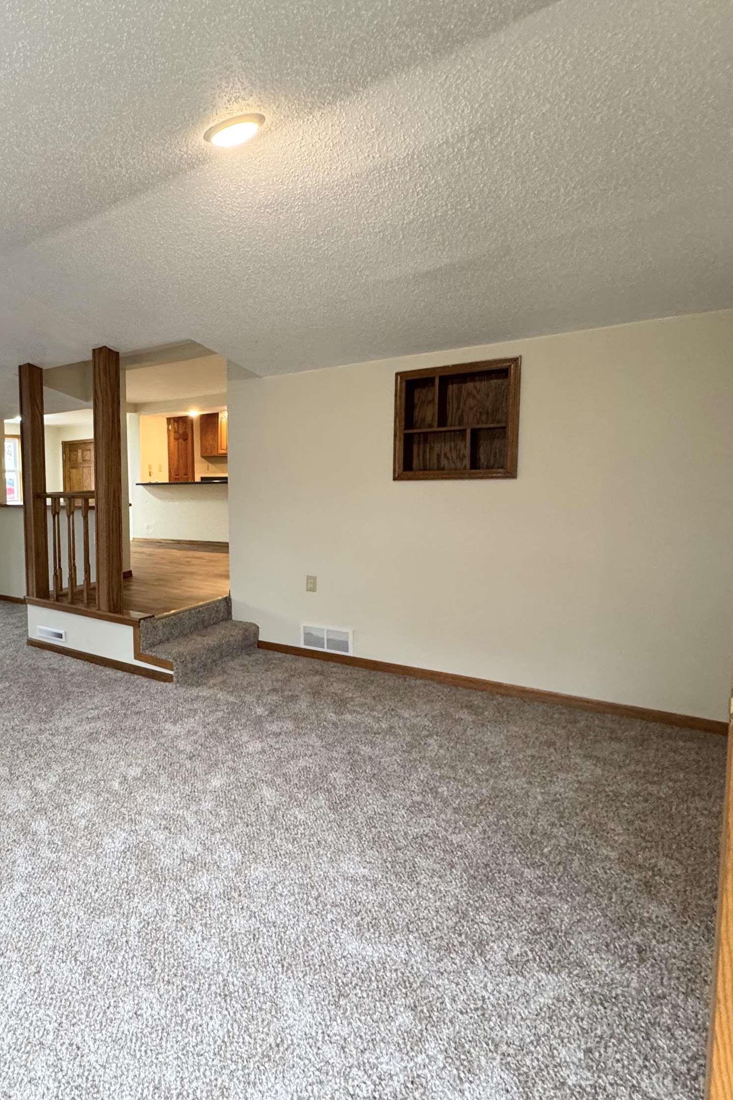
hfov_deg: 54.7
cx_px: 86
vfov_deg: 84.0
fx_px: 611
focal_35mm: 20
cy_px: 535
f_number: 2.2
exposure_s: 1/60
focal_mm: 2.22
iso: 320
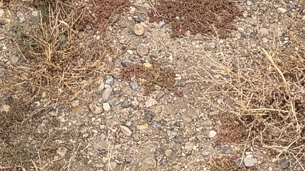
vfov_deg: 7.1
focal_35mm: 146
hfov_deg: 14.6
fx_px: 1181
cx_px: 42
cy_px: -398
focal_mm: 6.76
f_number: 1.78
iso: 80
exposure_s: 1/162
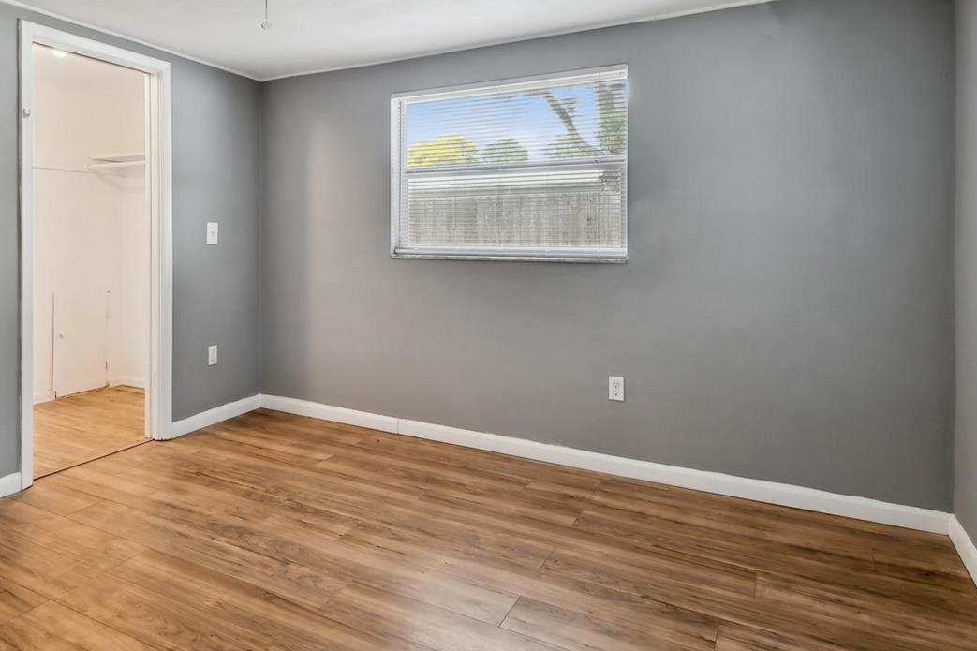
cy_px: 234
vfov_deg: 54.3
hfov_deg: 75.2
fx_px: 624
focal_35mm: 23
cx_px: 390
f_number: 7.1
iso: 100
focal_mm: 10
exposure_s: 1/3.33
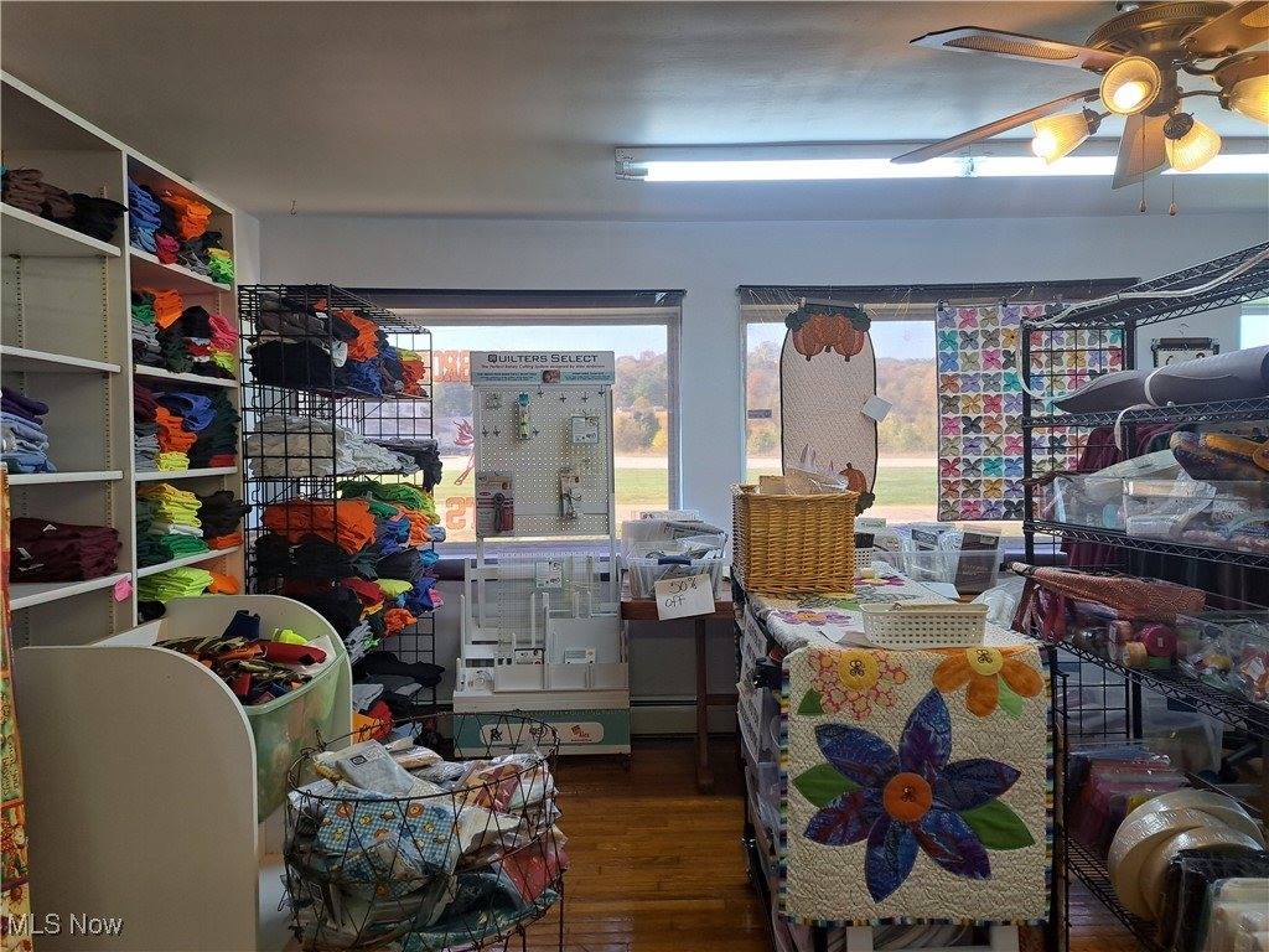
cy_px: 476
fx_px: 880
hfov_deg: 71.6
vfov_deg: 56.8
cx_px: 634
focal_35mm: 24
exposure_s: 1/120
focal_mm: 5.23
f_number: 1.8
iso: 50
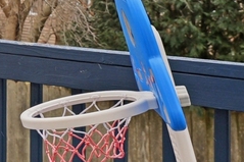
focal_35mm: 95
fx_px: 643
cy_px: -12
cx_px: -354
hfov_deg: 14.1
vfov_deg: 14.1
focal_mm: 14
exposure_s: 1/100
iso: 100
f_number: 3.5
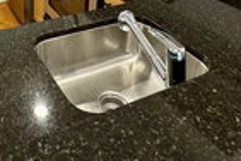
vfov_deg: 24.4
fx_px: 295
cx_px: 45
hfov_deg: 42.3
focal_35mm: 44
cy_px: -75
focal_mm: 2.22
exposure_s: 1/120
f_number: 2.2
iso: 320
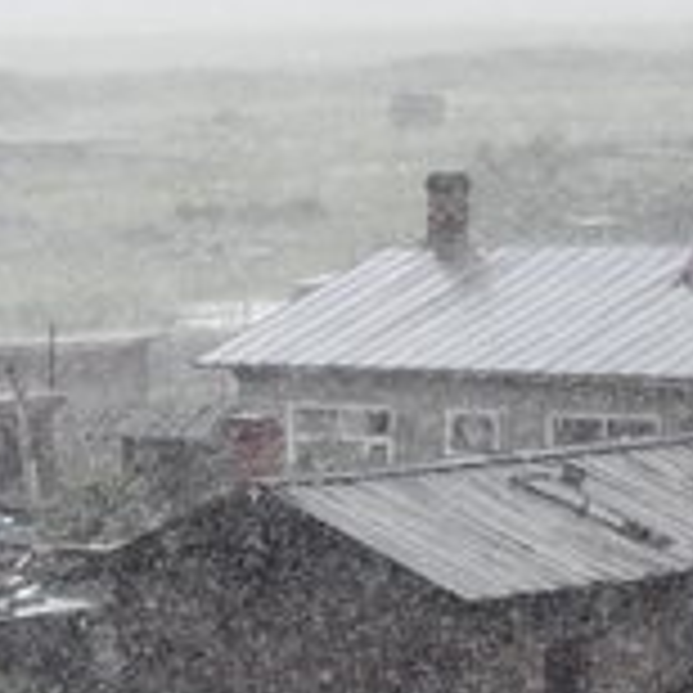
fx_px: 7452
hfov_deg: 5.2
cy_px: 641
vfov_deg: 5.3
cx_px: -972
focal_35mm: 329
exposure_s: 1/2000
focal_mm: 70
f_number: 2.8
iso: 3200
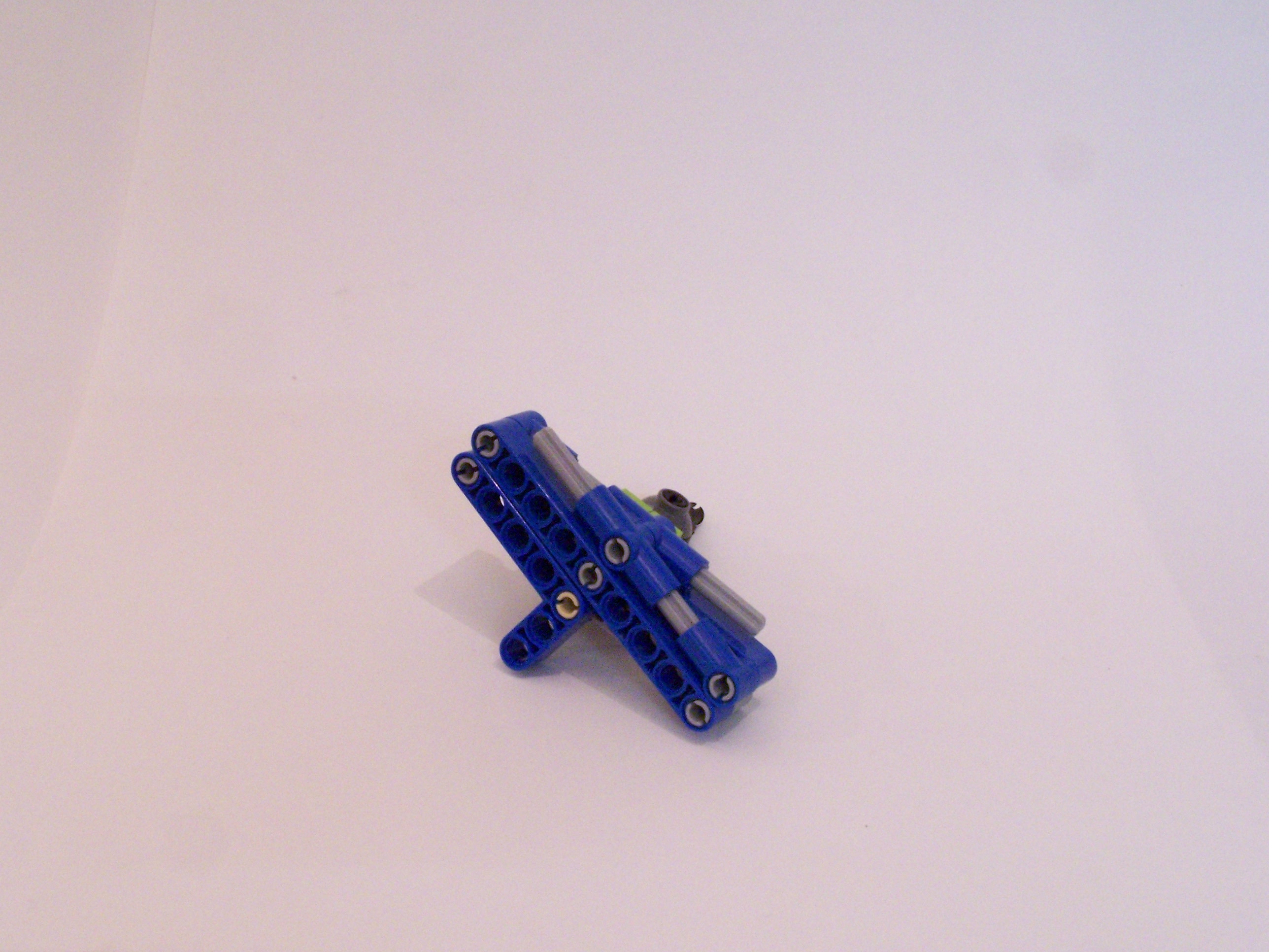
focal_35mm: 51
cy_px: 476
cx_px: 634
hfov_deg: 37.5
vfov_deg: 28.6
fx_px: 1870
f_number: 8
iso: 400
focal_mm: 8.5
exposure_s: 1/4
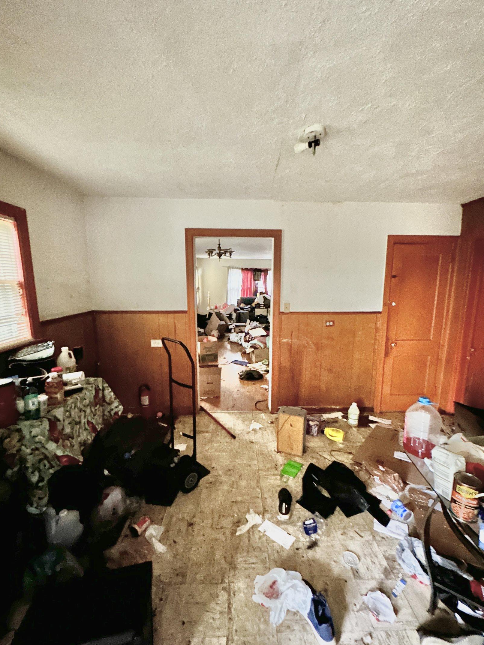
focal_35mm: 15
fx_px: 280
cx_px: 246
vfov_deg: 98.2
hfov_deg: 81.8
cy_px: 327
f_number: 2.2
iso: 2000
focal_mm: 2.22
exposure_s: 1/8
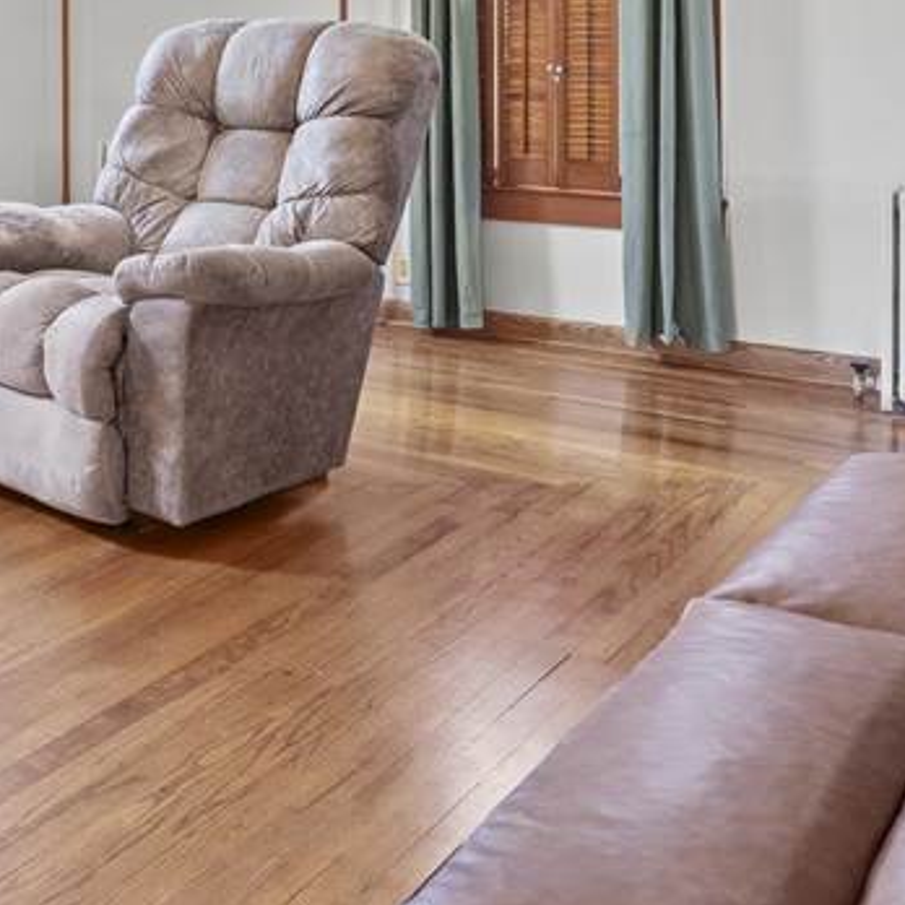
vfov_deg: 31.3
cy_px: -20
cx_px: -86
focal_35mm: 50
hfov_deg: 30.5
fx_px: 1479
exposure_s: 1/2.5
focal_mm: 16
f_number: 9
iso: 250
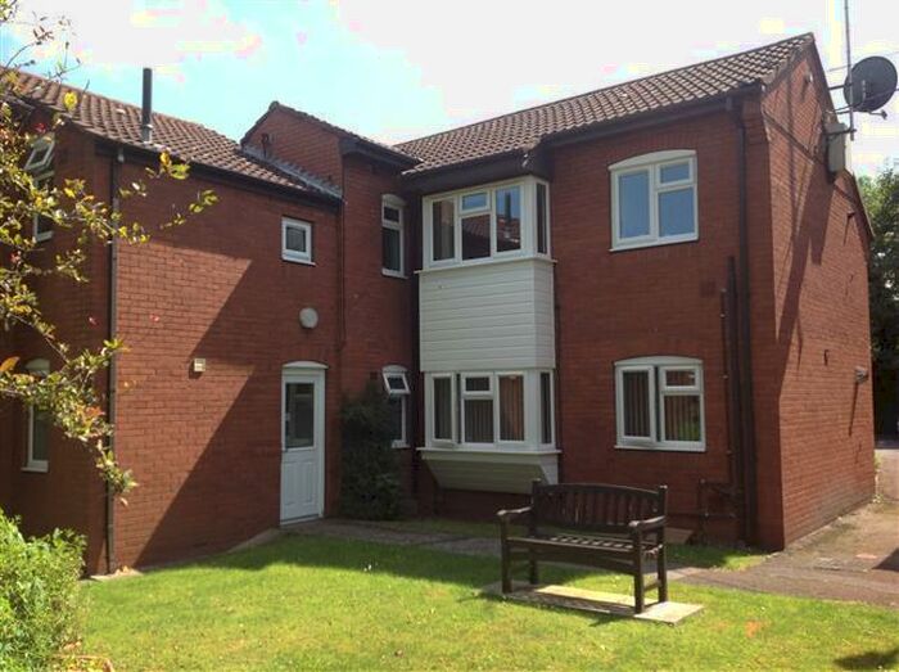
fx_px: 908
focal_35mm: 35
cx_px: 450
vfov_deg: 40.6
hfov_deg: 52.7
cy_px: 336
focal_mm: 4.28
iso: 50
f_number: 2.4
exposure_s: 1/687
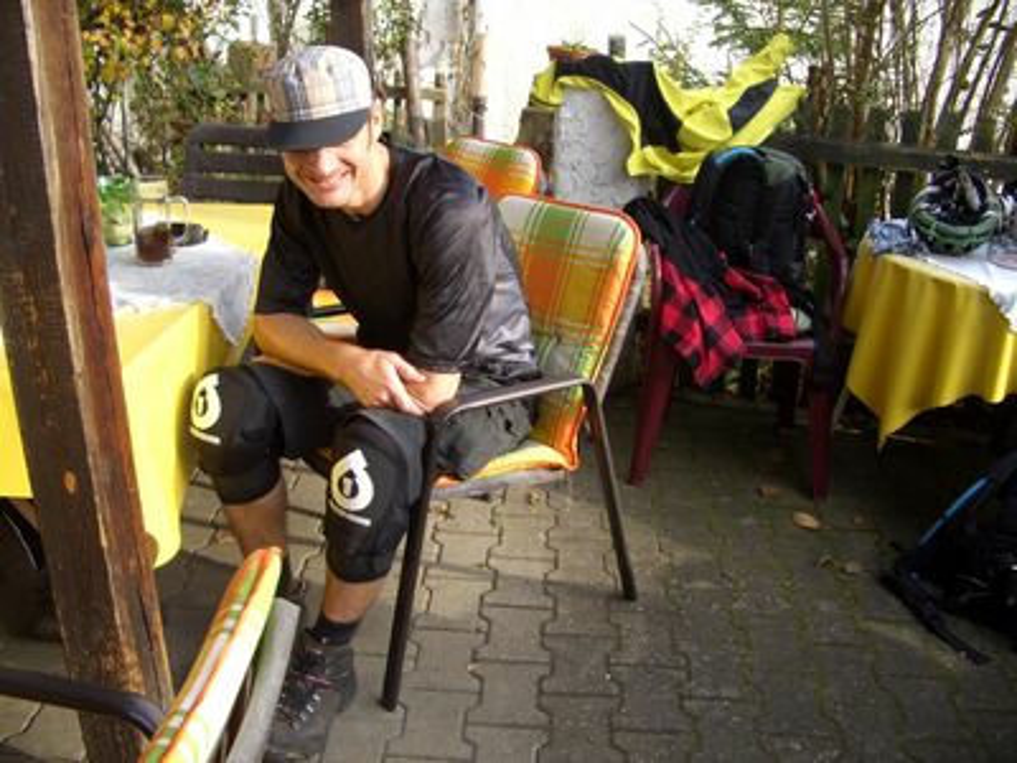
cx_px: 508
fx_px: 1028
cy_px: 382
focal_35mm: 35
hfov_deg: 52.6
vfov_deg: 40.7
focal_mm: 5.8
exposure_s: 1/100
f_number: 2.6
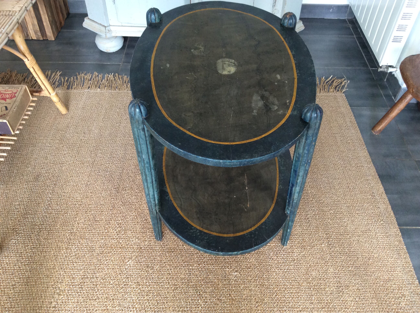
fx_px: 388
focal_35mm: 32
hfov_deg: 56.9
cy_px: 156
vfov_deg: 44.1
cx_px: 210
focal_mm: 3.3
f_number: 2.4
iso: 100
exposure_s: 1/25
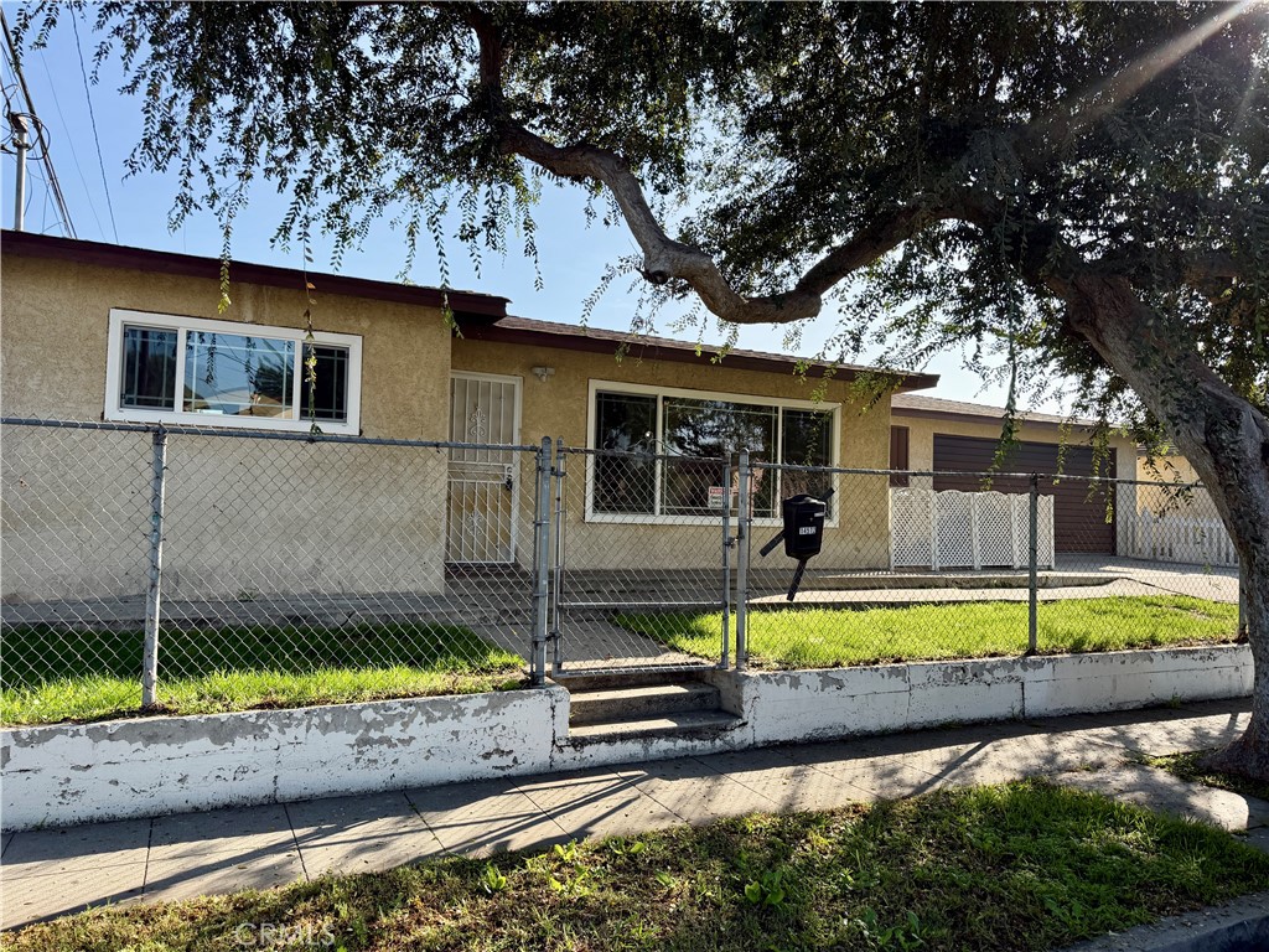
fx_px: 880
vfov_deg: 56.8
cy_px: 476
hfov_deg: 71.6
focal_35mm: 24
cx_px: 634
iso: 100
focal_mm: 6.76
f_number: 1.78
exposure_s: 1/2232
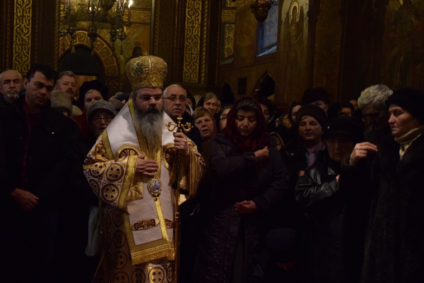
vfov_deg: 26.6
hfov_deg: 38.8
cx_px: 156
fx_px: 597
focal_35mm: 51
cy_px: 143
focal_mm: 25
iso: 2000
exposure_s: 1/80
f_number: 4
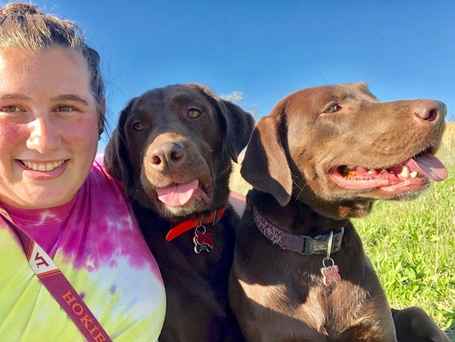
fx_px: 421
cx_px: 228
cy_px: 171
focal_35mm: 32
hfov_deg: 56.8
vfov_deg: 44.2
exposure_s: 1/155
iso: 20
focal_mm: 2.87
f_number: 2.2
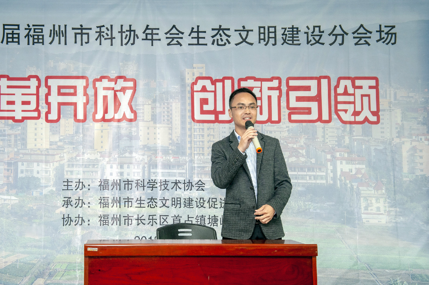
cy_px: 142
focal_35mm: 44
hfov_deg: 44.5
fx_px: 524
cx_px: 214
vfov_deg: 30.5
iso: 1000
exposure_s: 1/60
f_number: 8
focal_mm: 44
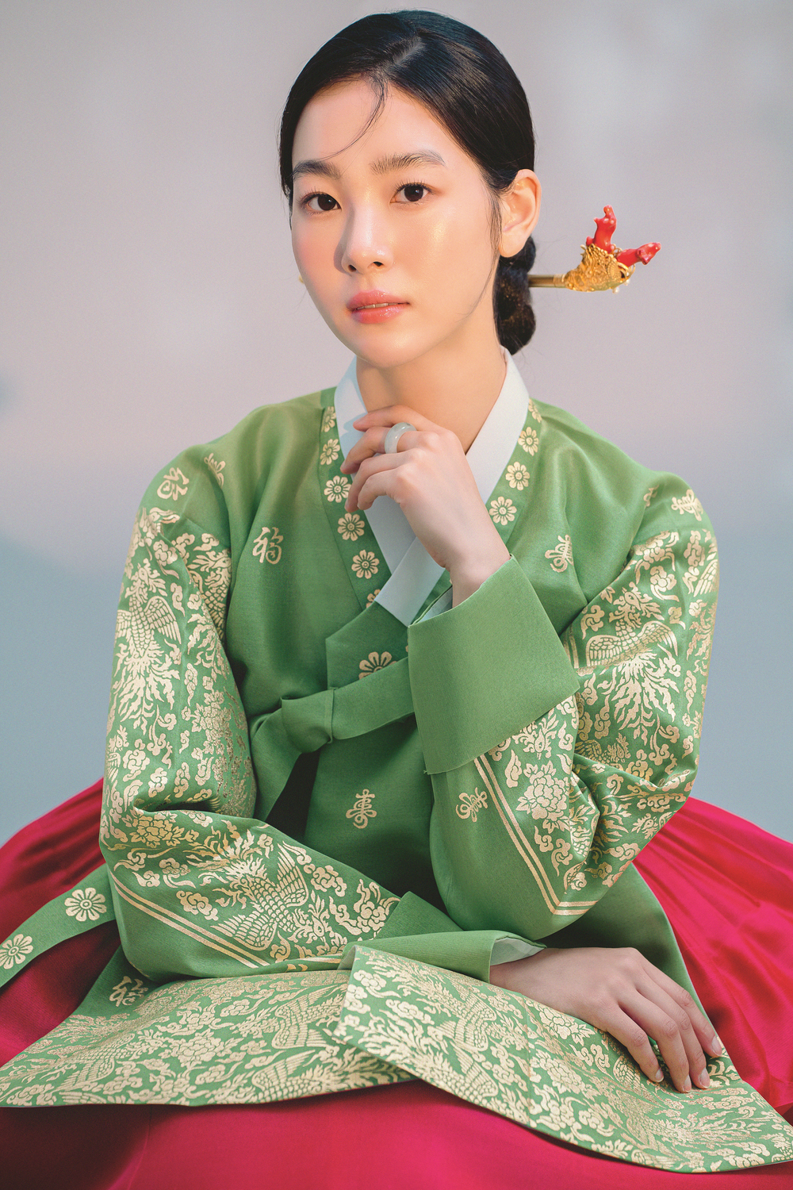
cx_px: 396
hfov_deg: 10.4
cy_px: 595
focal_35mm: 132
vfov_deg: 15.5
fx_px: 4361
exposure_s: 1/125
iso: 320
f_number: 4
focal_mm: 132
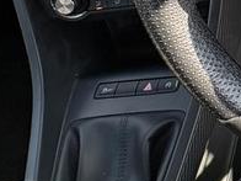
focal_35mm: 64
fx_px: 446
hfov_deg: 22.9
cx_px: 386
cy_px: -138
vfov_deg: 18.4
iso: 80
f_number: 2.2
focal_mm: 2.22
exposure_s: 1/99
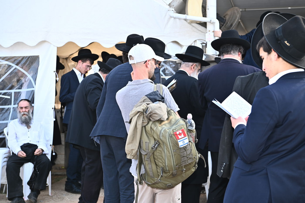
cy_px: 102
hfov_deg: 28.9
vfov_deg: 19.4
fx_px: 593
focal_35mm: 70
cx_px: 152
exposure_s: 1/200
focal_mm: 70
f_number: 6.3
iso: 320
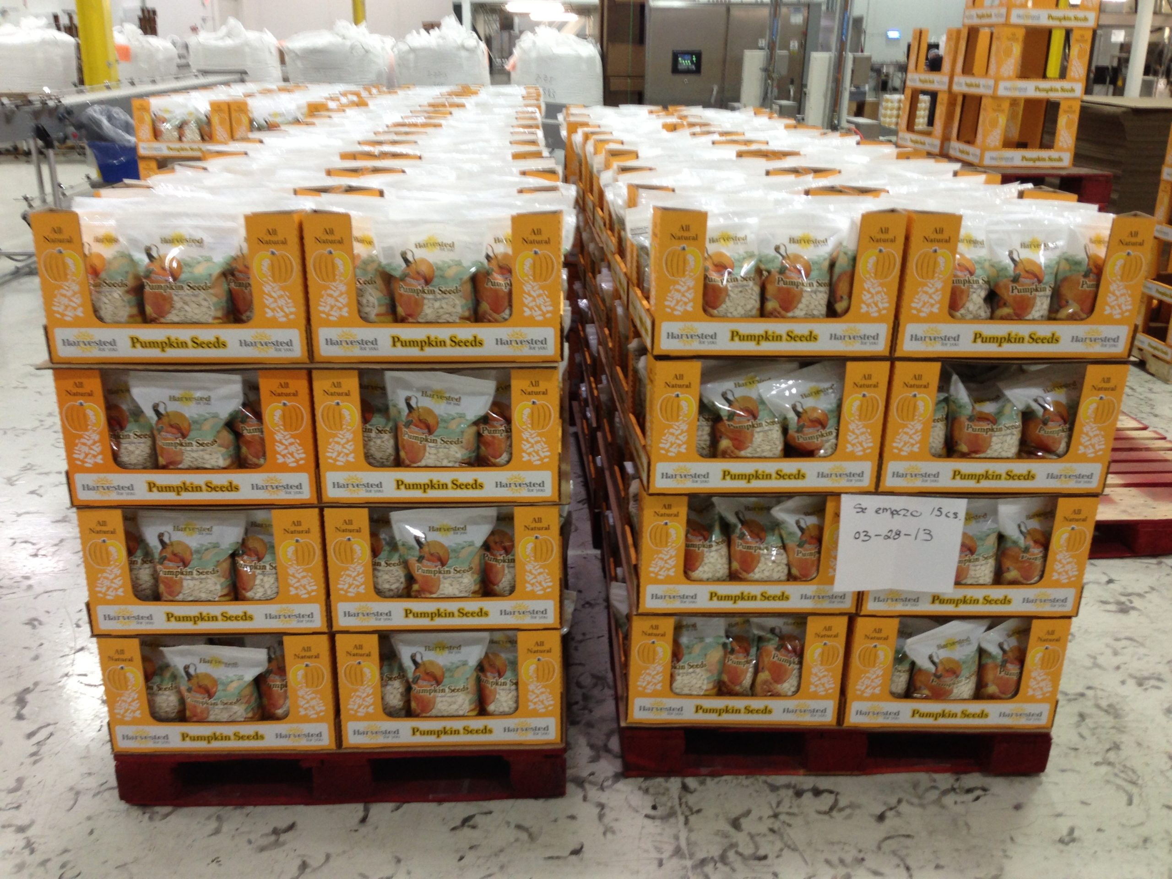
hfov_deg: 55.4
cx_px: 586
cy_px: 440
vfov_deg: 42.9
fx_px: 1117
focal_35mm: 33
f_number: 2.4
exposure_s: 1/20
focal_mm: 4.13
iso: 80
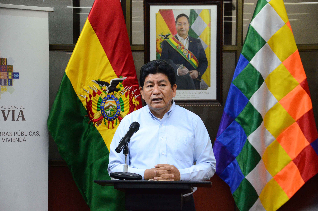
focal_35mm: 128
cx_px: 159
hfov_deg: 16.1
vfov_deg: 10.7
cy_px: 106
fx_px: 1124
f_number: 5.6
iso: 3200
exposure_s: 1/125
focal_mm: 85
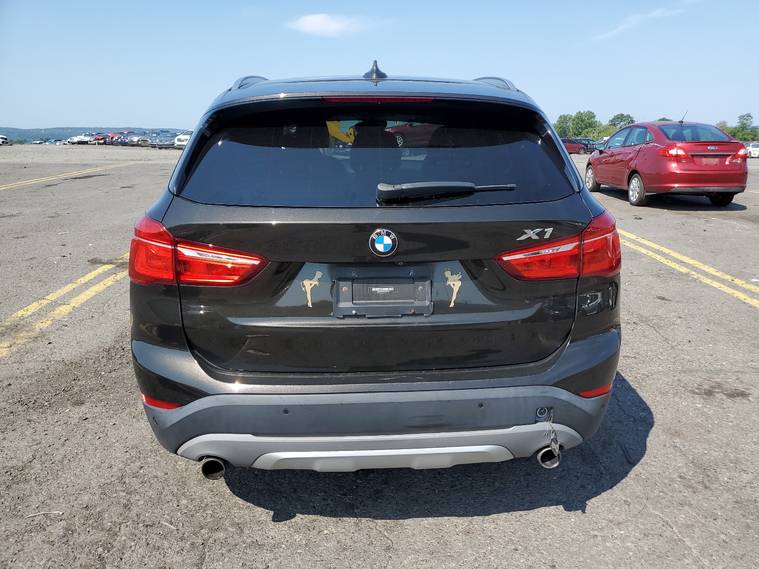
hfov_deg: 67.3
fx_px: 570
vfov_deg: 53.1
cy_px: 284
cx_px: 380
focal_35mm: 26
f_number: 1.5
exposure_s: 1/2000
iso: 50
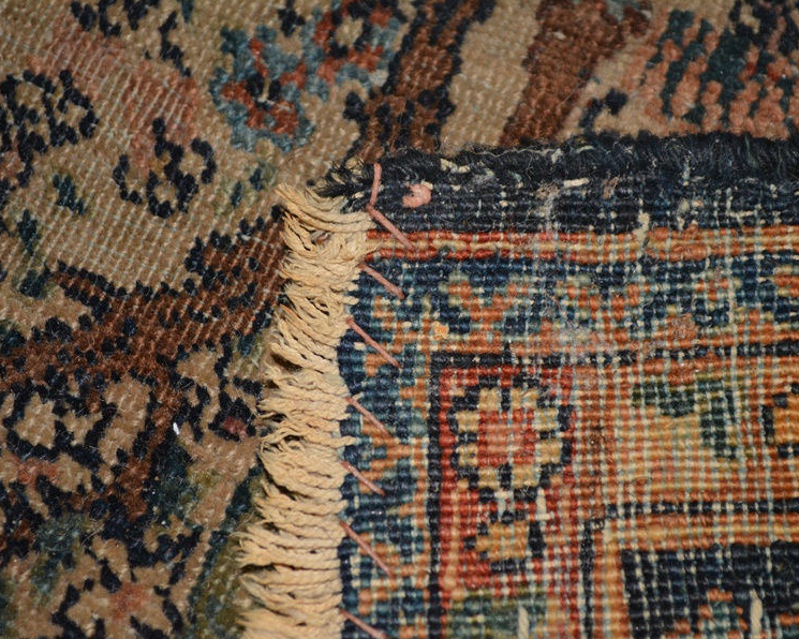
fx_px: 2213
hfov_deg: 20.5
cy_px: 320
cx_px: 427
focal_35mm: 94
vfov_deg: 16.4
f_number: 5.6
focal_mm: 55
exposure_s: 1/60
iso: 900
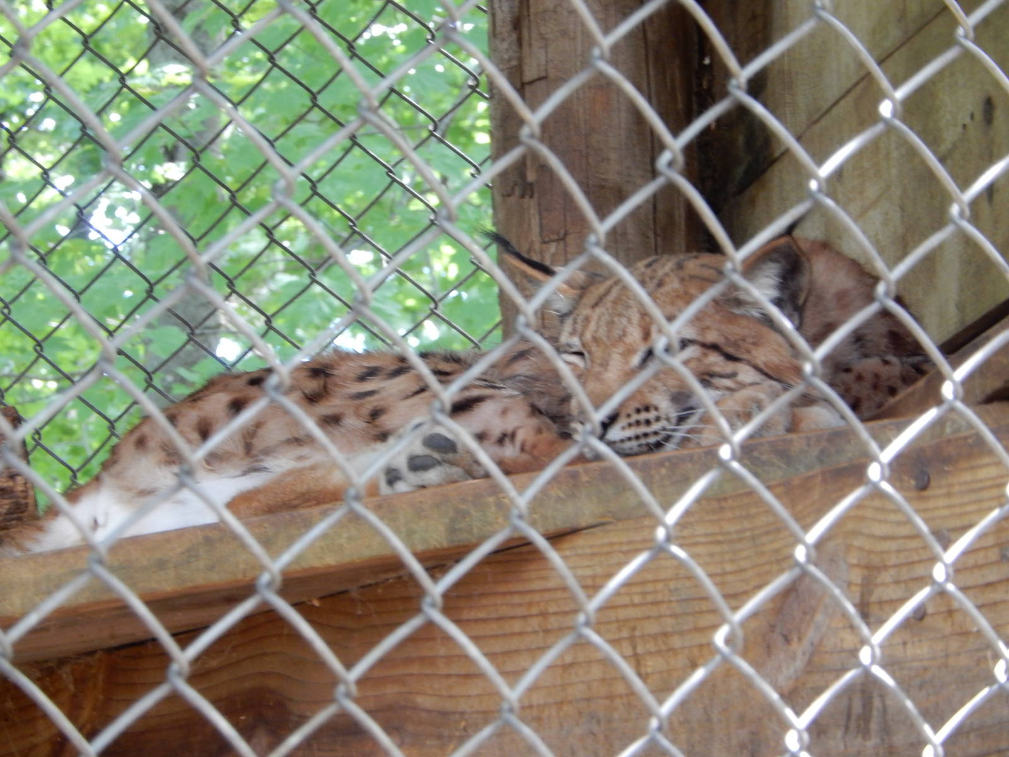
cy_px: 378
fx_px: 6267
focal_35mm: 215
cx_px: 504
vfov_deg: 6.9
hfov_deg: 9.2
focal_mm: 38.6
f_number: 5.8
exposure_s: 1/20
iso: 400
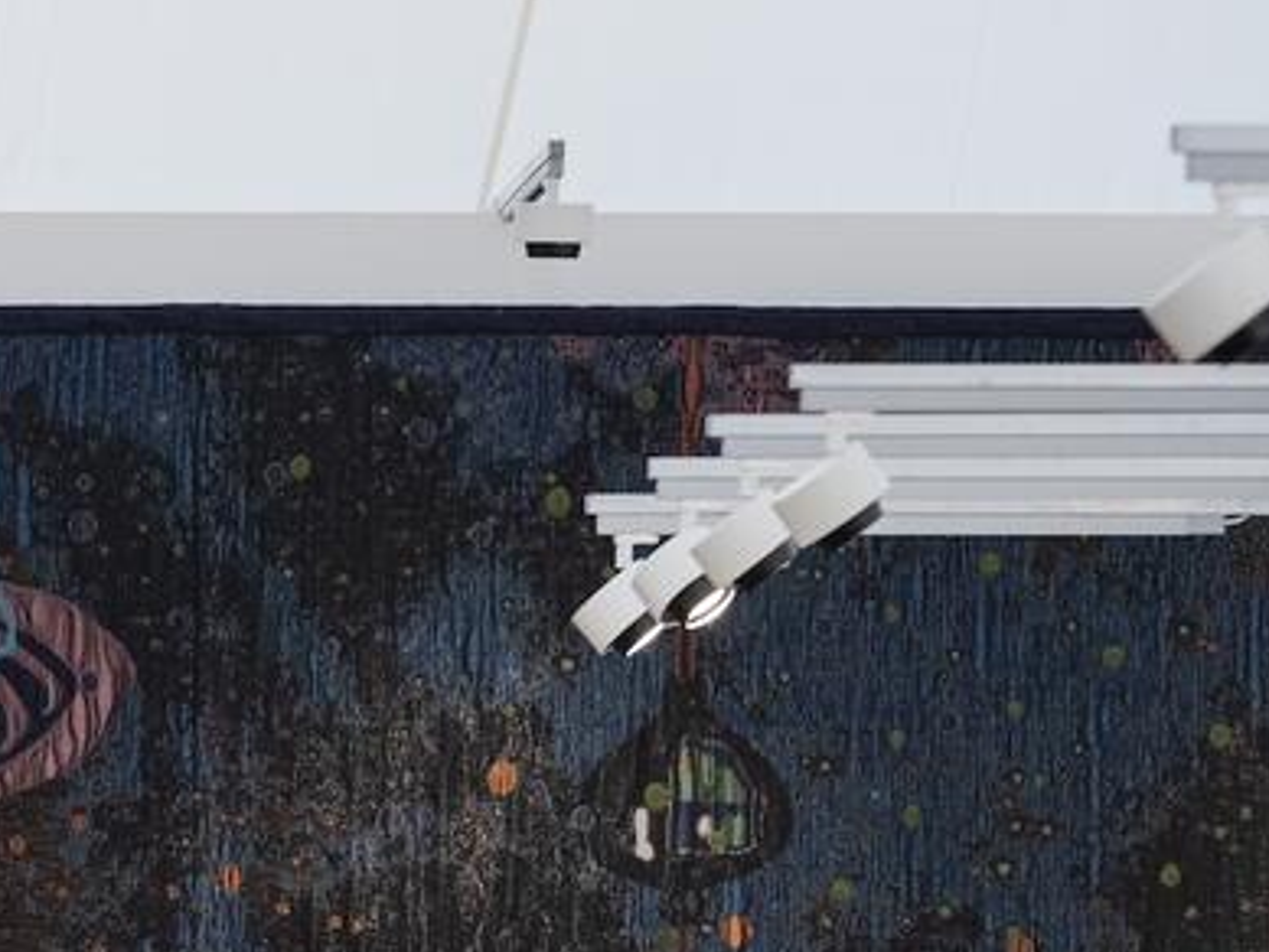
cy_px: 1630
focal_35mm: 322
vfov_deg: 4.6
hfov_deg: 6.1
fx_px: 11808
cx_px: -750
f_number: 4
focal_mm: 110
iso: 1600
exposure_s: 1/200
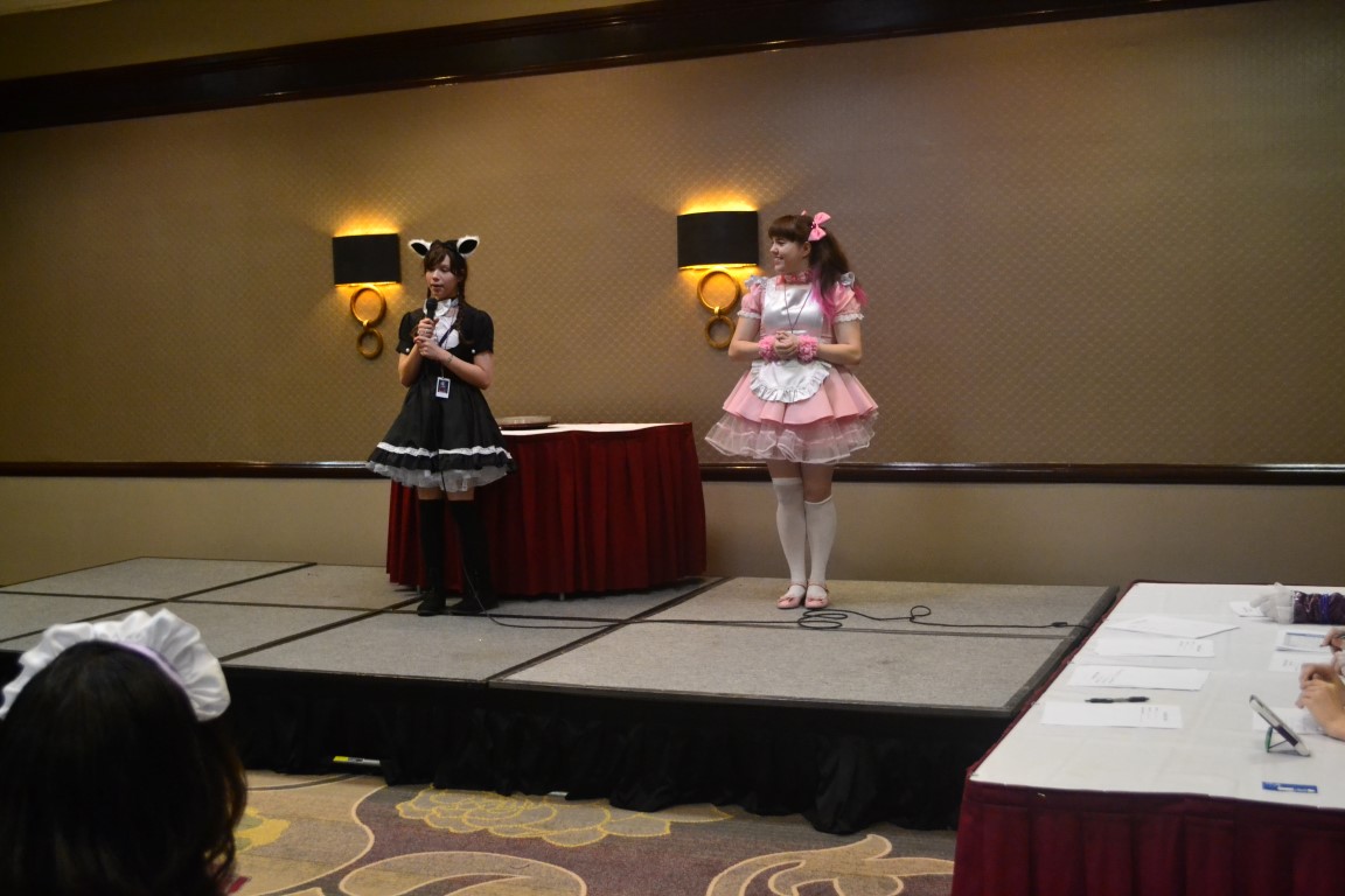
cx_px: 672
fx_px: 1625
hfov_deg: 45.0
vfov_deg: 30.8
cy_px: 448
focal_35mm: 44
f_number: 4.5
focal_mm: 29
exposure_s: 1/60
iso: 3200
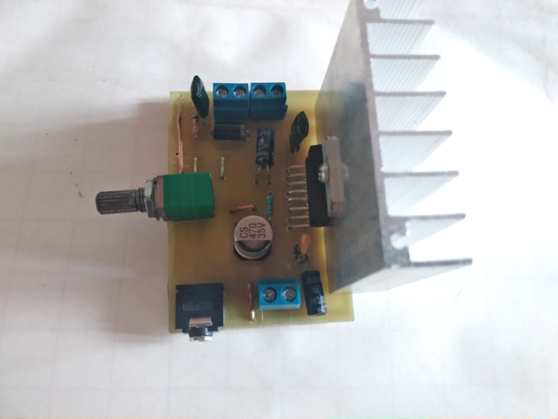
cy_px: 210
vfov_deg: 53.1
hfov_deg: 67.3
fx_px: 419
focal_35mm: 26
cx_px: 279
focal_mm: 3.81
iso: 1600
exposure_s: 1/20
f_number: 2.2
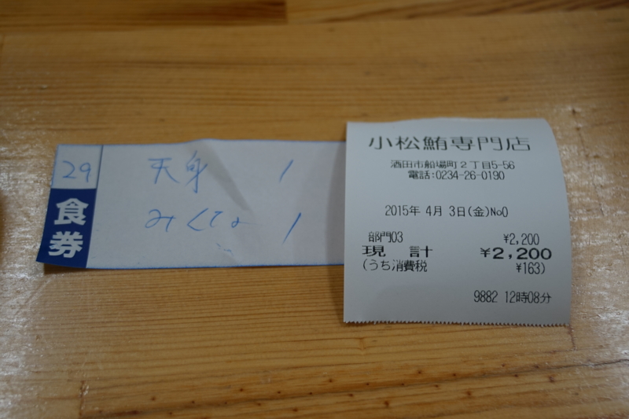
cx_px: 314
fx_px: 786
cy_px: 210
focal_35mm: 45
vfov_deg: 29.9
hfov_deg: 43.6
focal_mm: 30
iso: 200
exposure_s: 1/60
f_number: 4
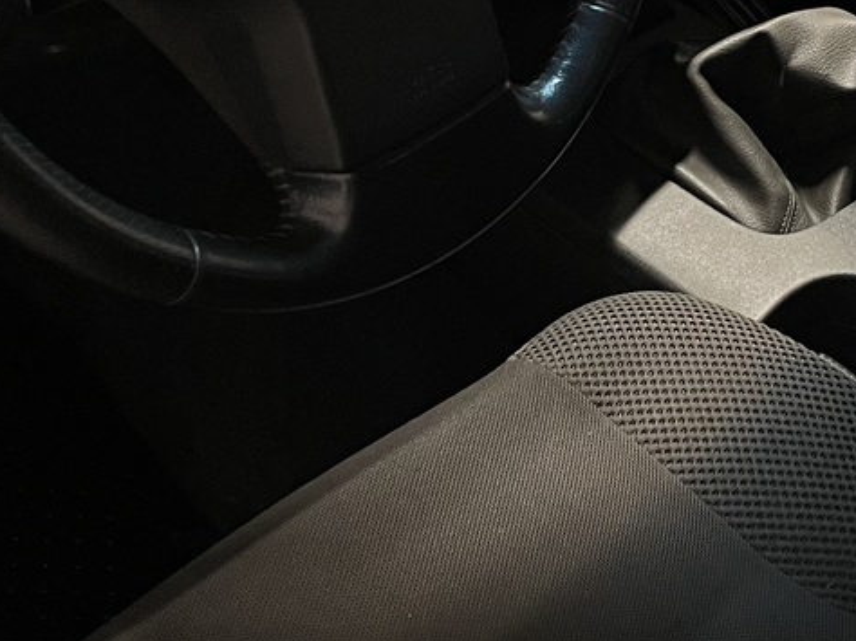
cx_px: 683
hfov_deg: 24.3
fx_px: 1953
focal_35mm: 79
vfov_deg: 18.3
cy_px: 49
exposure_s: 1/60
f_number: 1.6
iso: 200
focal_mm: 4.2
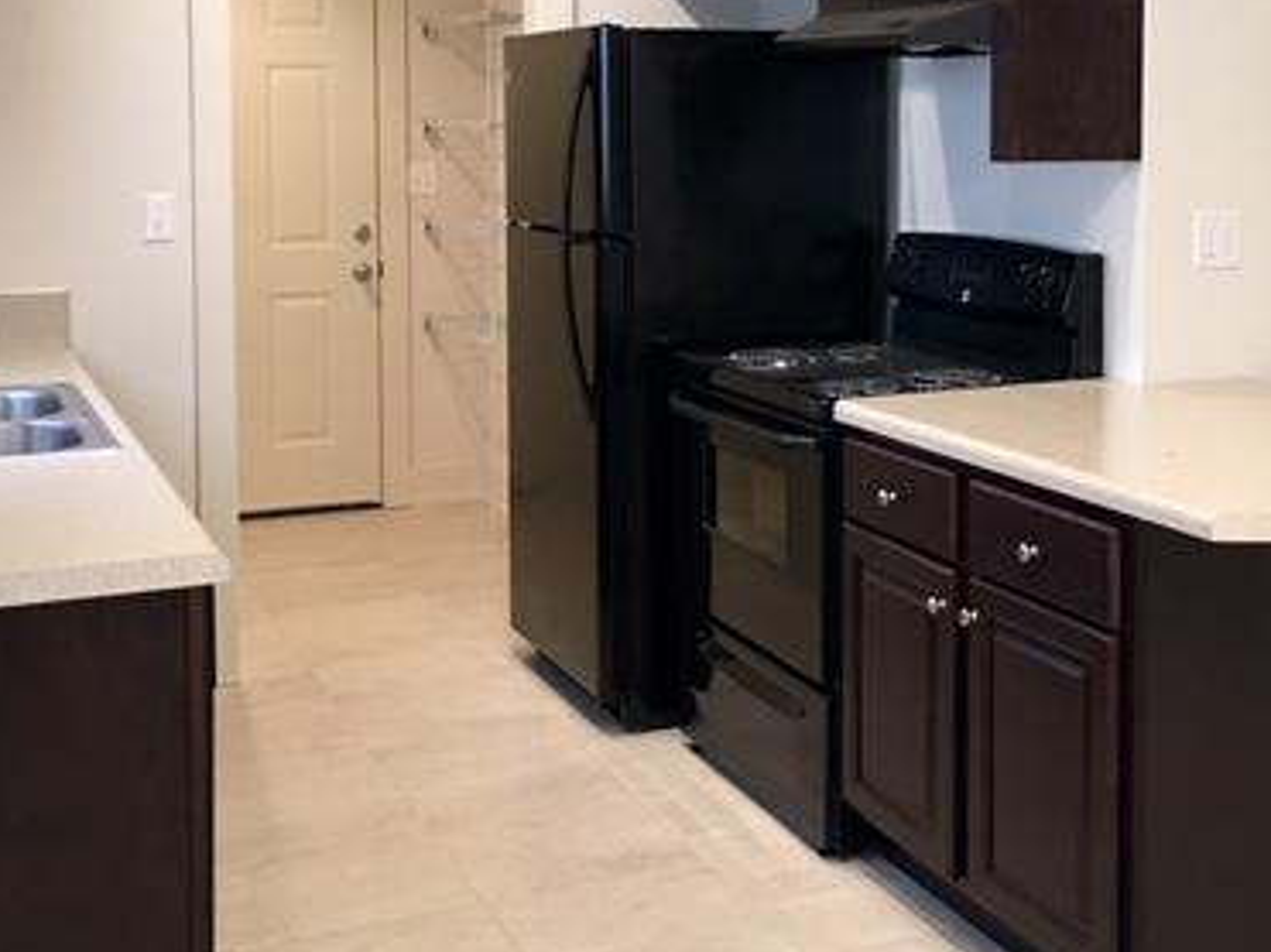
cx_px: 750
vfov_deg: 28.7
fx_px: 1835
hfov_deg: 38.1
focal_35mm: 50
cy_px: 257
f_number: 2.2
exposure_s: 1/15
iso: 80
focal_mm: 4.15
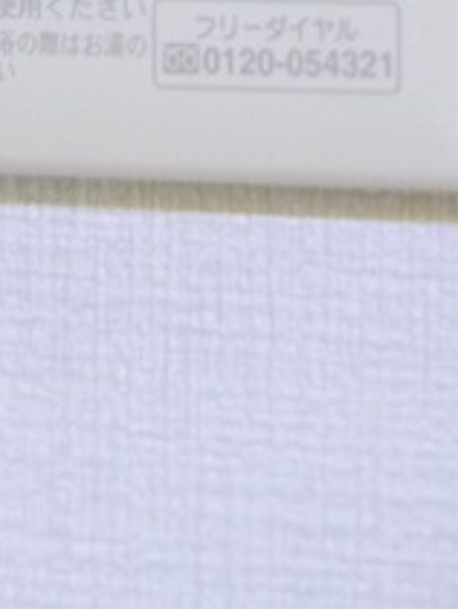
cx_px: 13
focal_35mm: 233
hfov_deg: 6.4
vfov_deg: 8.3
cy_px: -365
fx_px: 4102
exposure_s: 1/30
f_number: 3
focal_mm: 14.9
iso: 400
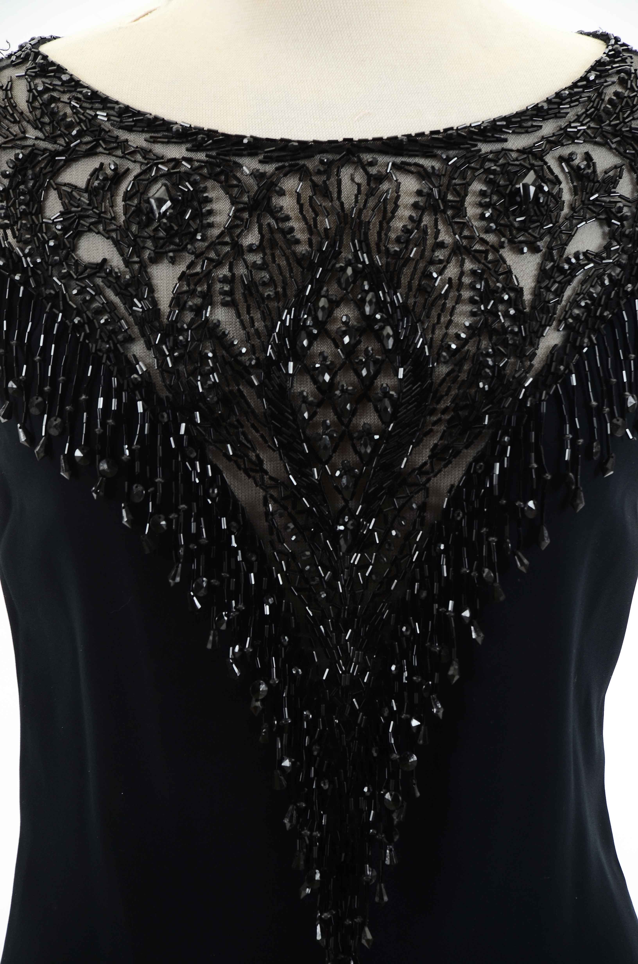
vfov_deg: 13.1
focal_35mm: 158
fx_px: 4206
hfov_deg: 8.7
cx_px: 319
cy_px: 482
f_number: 8
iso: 160
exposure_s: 1/60
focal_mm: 105
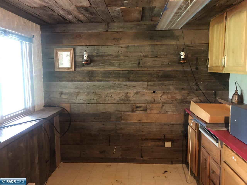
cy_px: 92
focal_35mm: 28
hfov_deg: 63.4
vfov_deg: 49.7
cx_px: 124
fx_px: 200
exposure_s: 1/5
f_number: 1.8
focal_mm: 3.99
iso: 100
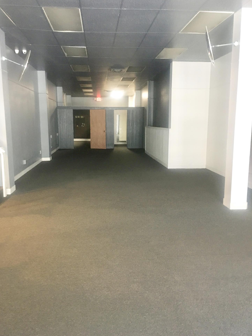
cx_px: 123
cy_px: 167
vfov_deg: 60.0
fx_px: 291
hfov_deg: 46.8
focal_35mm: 30
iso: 50
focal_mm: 4.15
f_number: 2.2
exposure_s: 1/4
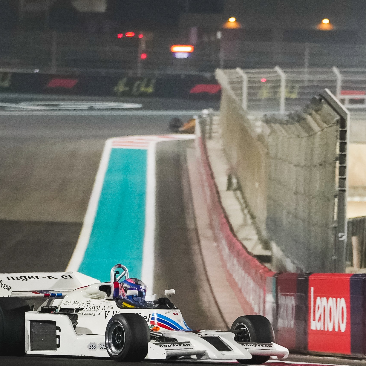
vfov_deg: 3.1
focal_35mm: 569
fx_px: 6806
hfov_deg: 3.1
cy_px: 326
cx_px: 164
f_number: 2.8
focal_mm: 132
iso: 2000
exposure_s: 1/1250
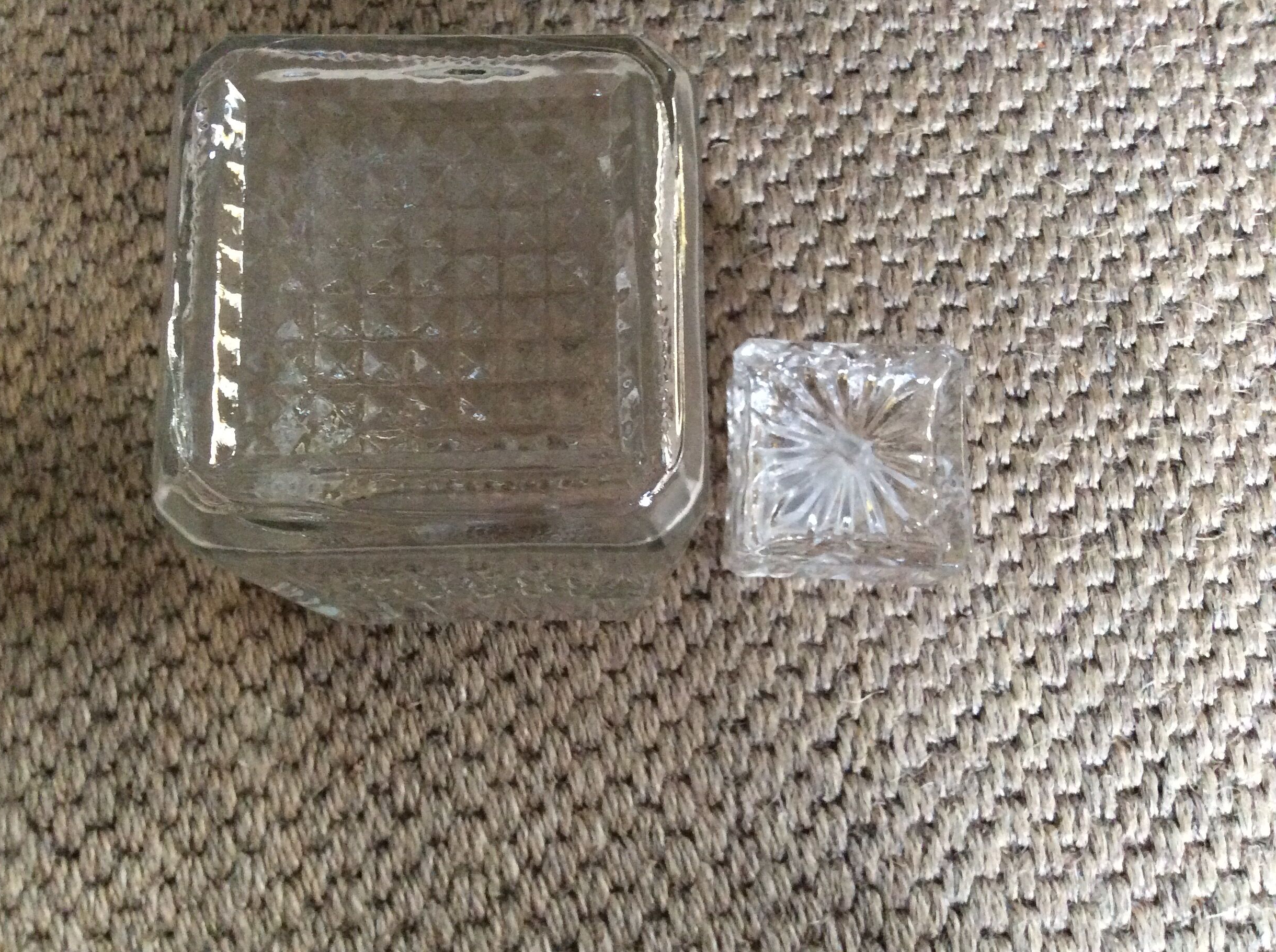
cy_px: 480
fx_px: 1251
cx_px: 599
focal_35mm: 34
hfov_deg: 54.0
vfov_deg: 41.7
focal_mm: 3.3
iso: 320
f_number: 2.4
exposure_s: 1/20
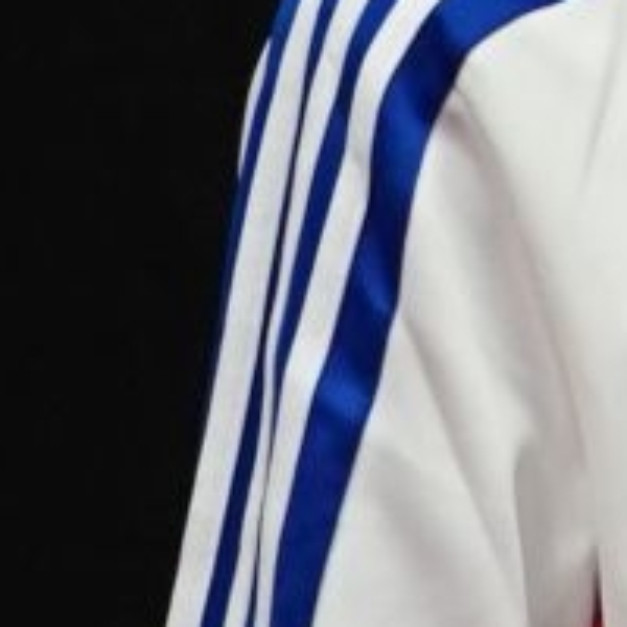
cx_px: 2740
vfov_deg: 1.2
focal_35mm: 1410
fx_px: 28894
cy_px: 245
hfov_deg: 1.2
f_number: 2.8
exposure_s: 1/320
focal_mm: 123
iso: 1000
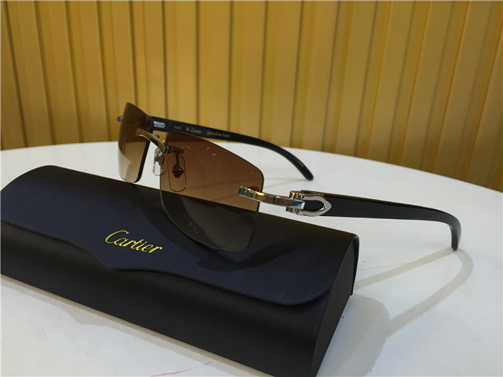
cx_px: 252
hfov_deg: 61.7
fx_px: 421
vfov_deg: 48.2
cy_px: 188
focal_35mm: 29
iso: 100
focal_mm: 4.15
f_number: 2.2
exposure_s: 1/33
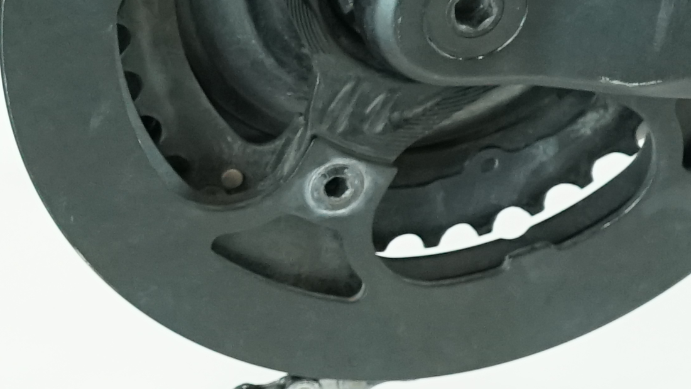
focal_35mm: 160
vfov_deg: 7.6
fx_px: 2932
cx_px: -487
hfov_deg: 12.5
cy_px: 107
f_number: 4.5
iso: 2000
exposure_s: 1/200
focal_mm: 28
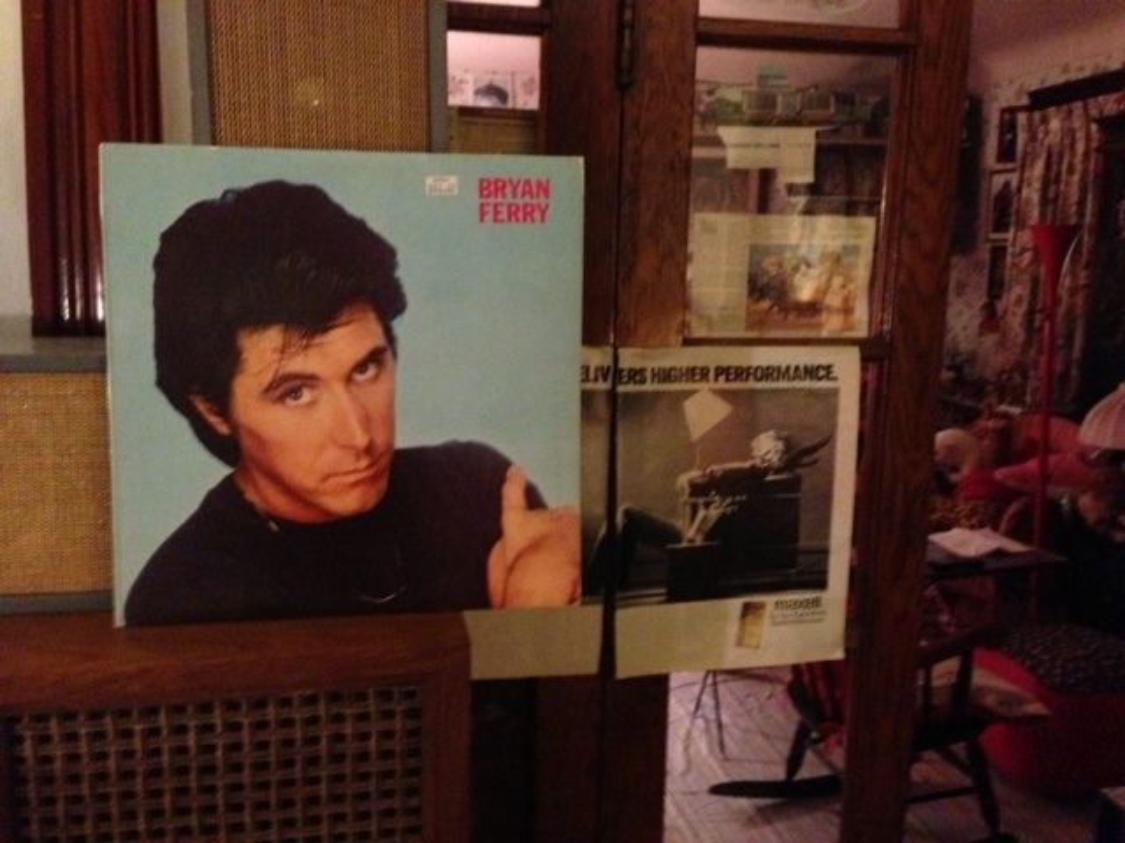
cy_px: 422
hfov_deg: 55.4
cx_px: 562
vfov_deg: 42.9
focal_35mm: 33
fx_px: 1072
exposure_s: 1/15
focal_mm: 4.13
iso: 800
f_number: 2.4
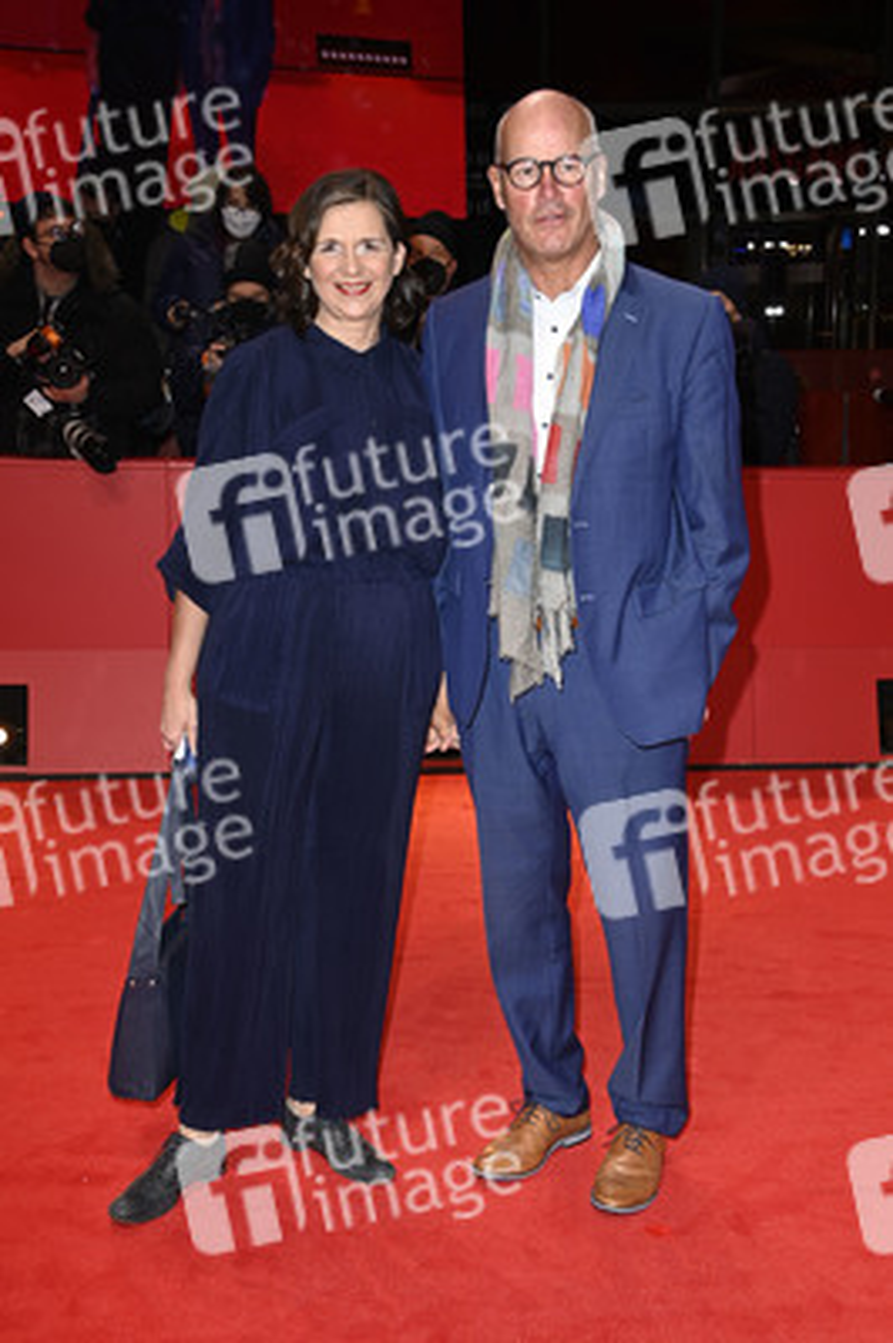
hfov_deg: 30.5
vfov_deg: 44.5
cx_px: 446
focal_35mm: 44
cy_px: 672
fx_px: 1640
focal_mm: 44
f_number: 5.6
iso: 640
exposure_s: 1/160
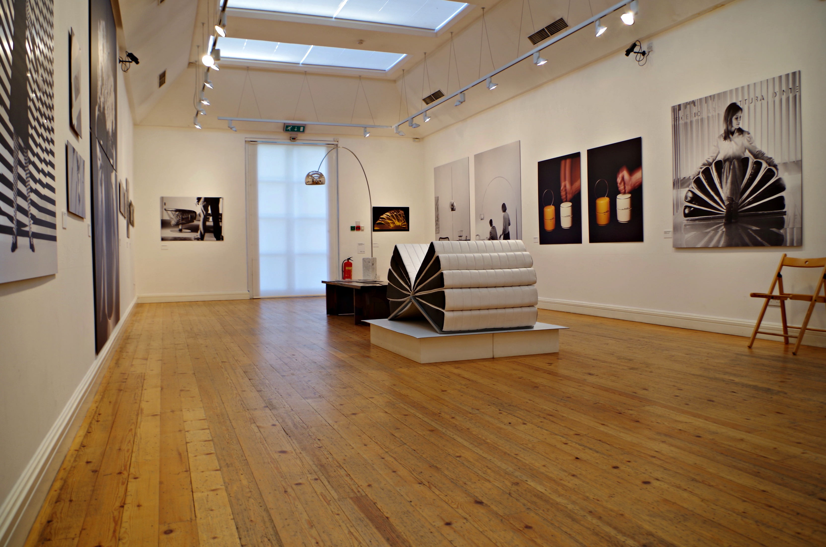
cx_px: 413
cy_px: 274
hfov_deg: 67.5
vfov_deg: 47.7
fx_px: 618
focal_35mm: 27
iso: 100
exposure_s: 1/8
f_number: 4
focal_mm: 18
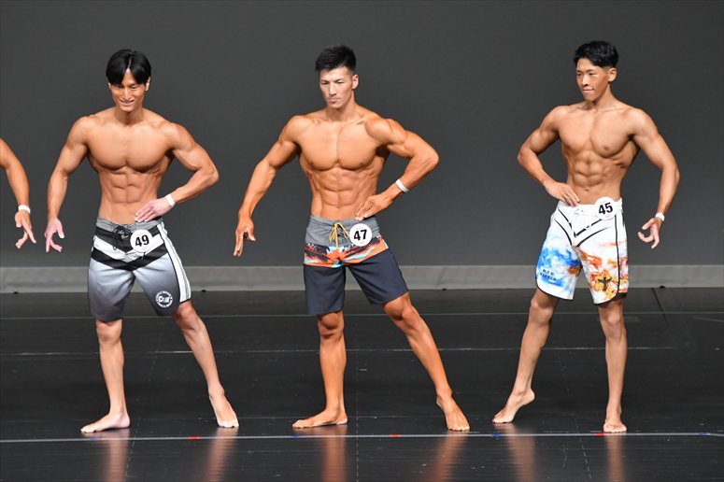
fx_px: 6332
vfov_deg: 4.4
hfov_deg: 6.5
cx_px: 362
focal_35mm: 315
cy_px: 241
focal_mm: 210
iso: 4000
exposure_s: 1/400
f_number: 5.6
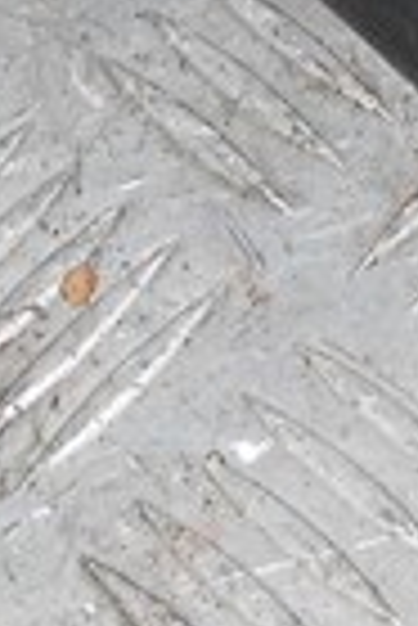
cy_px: -270
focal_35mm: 196
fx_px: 3405
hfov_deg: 6.9
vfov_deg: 10.2
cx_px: 728
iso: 100
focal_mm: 6.72
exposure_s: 1/30
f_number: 5.5
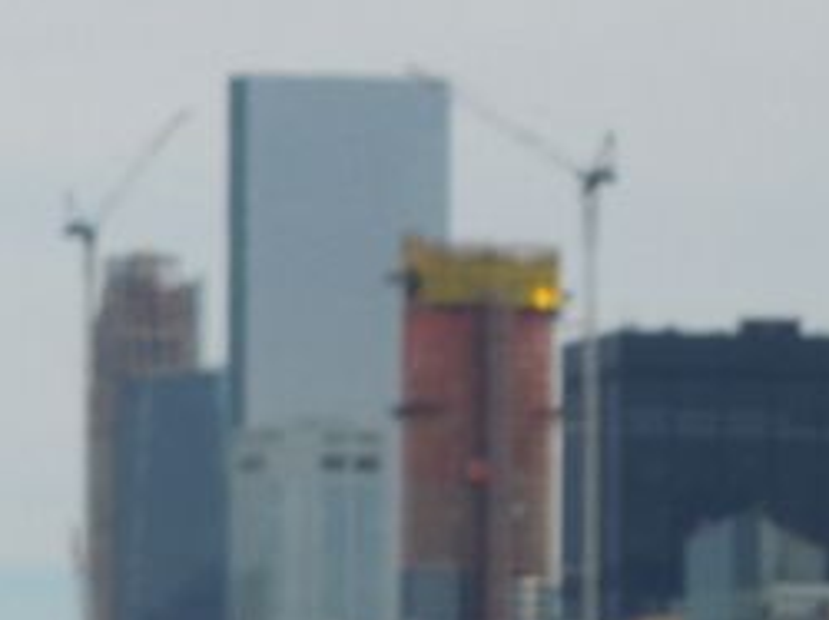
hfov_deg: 4.5
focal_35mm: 435
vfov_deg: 3.4
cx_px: -643
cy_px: 925
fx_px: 10408
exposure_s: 1/250
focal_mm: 19.1
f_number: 9.4
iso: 100
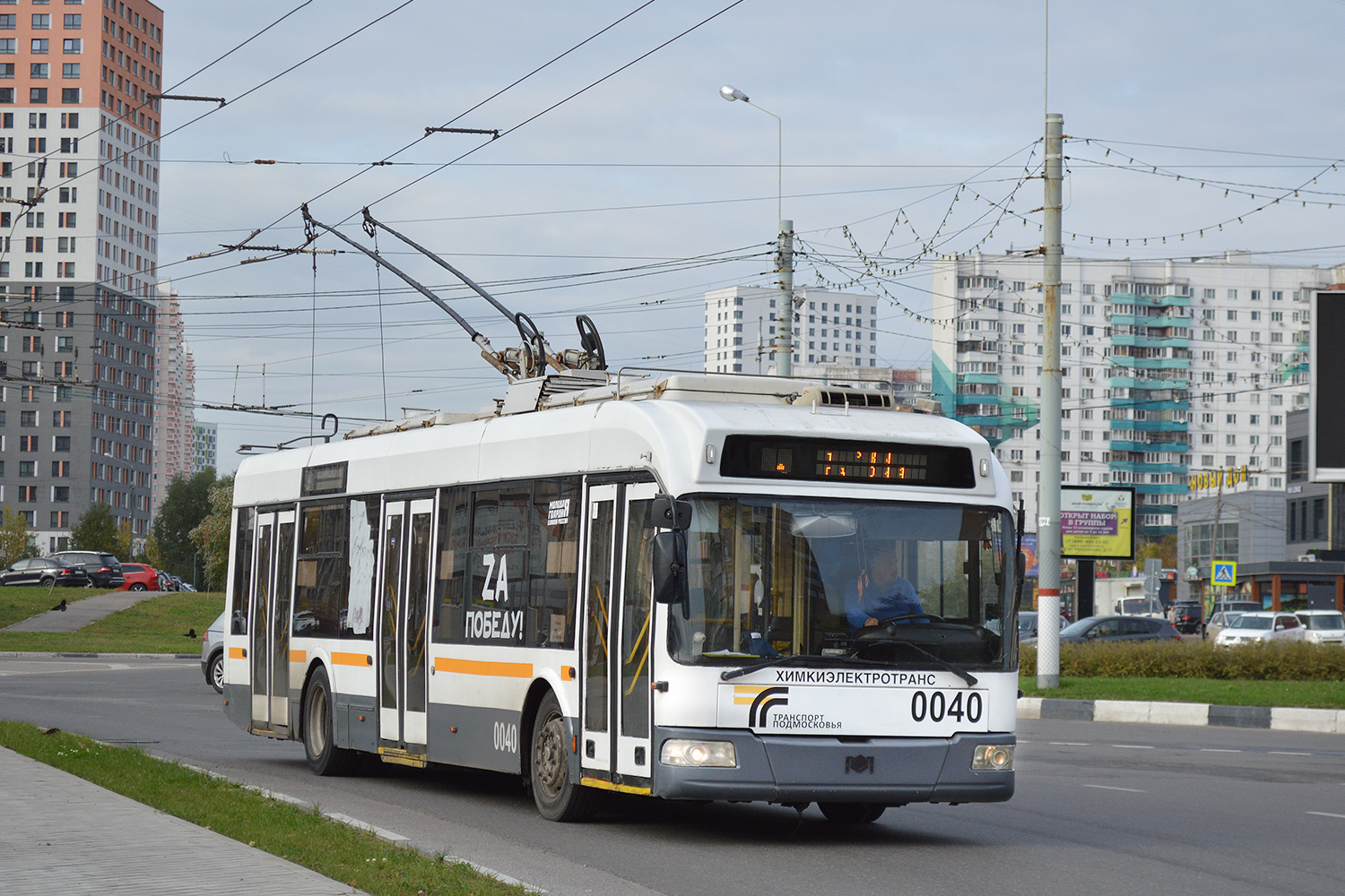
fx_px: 3082
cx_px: 672
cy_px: 448
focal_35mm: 82
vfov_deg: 16.6
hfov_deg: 24.6
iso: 400
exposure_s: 1/800
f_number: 5.6
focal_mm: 55
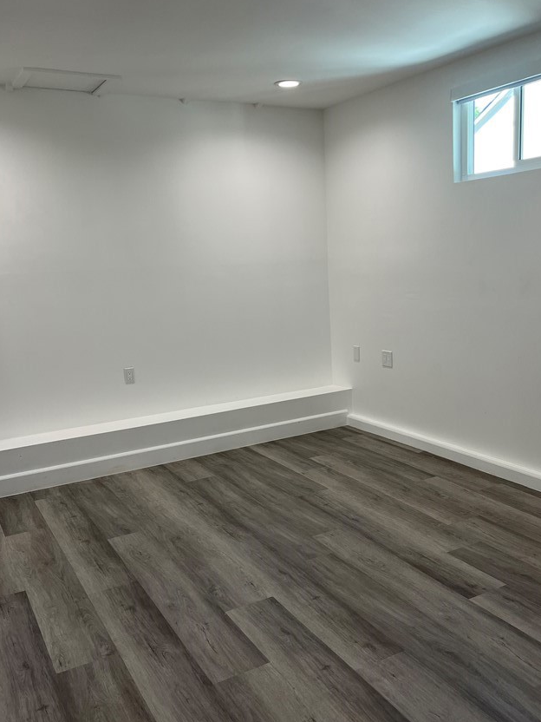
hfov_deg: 44.1
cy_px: 377
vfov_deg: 56.8
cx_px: 302
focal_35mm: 32
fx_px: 667
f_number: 1.6
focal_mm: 5.1
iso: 80
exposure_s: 1/120
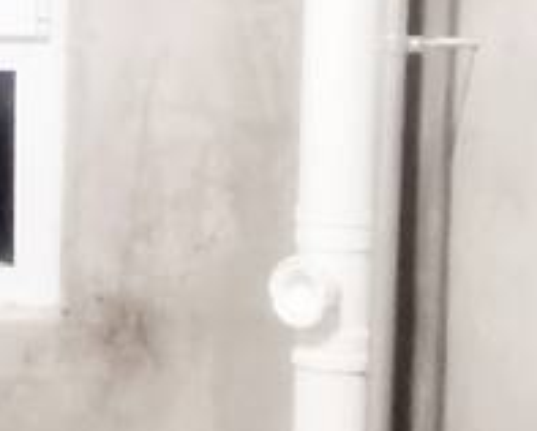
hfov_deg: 15.7
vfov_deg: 12.8
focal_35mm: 121
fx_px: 1925
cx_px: 60
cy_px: 177
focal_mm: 2.26
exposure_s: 1/16.7
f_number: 2.2
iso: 1000
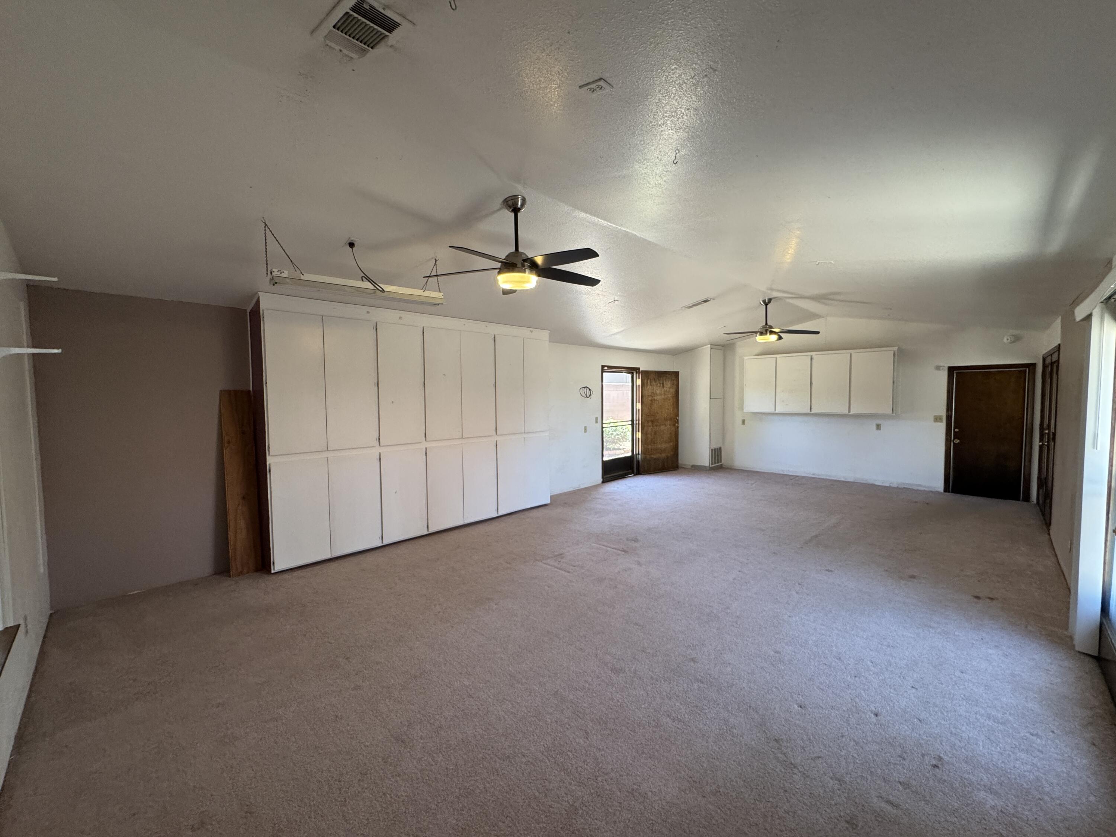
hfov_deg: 102.1
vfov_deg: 85.7
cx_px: 558
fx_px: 451
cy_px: 418
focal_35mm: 14
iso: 320
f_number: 2.2
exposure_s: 1/120
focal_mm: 2.22
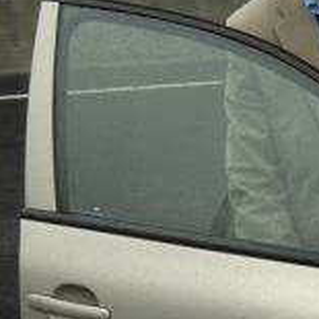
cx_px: 410
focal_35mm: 128
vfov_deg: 13.6
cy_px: 193
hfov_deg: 13.2
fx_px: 1335
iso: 400
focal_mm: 26
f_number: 5
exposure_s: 1/200
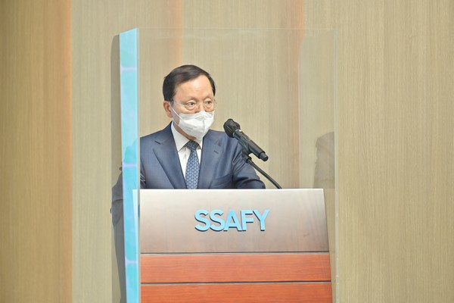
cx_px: 227
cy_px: 152
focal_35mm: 200
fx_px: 2522
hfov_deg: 10.3
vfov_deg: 6.9
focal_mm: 200
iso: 800
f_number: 3.2
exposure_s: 1/320
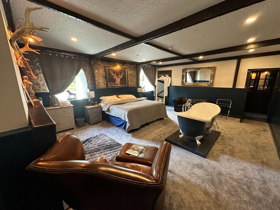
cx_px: 140
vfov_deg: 85.7
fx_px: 113
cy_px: 105
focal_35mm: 14
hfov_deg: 102.1
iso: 400
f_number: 2.2
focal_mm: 2.22
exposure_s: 1/50
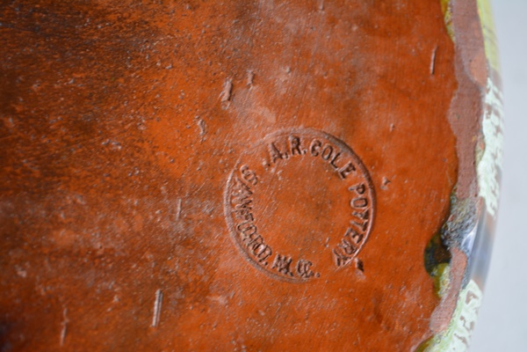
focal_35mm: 82
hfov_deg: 24.6
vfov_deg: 16.6
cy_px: 176
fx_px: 1208
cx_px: 264
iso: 450
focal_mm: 55
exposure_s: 1/60
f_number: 5.6
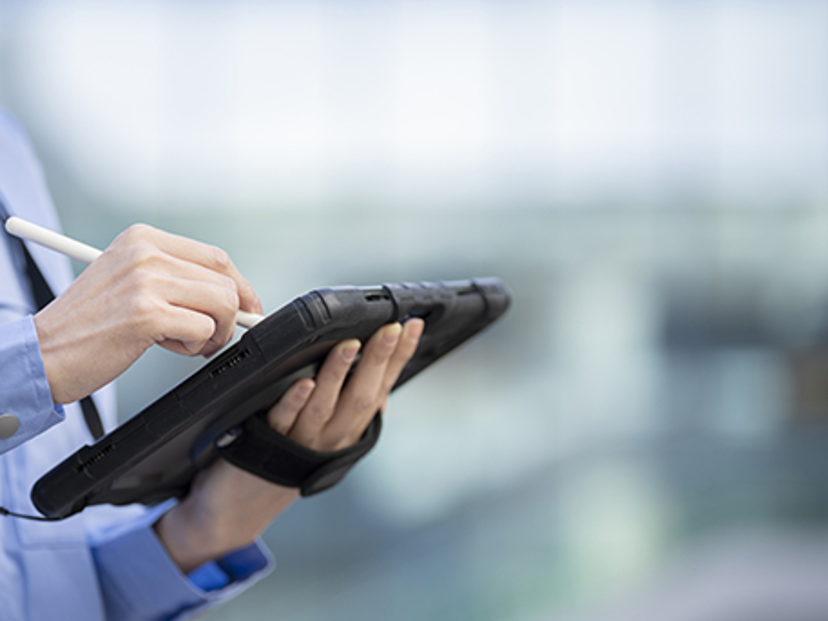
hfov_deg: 11.8
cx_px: 306
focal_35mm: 168
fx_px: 4020
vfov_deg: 8.8
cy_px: 311
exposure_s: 1/320
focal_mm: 133
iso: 100
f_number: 2.8
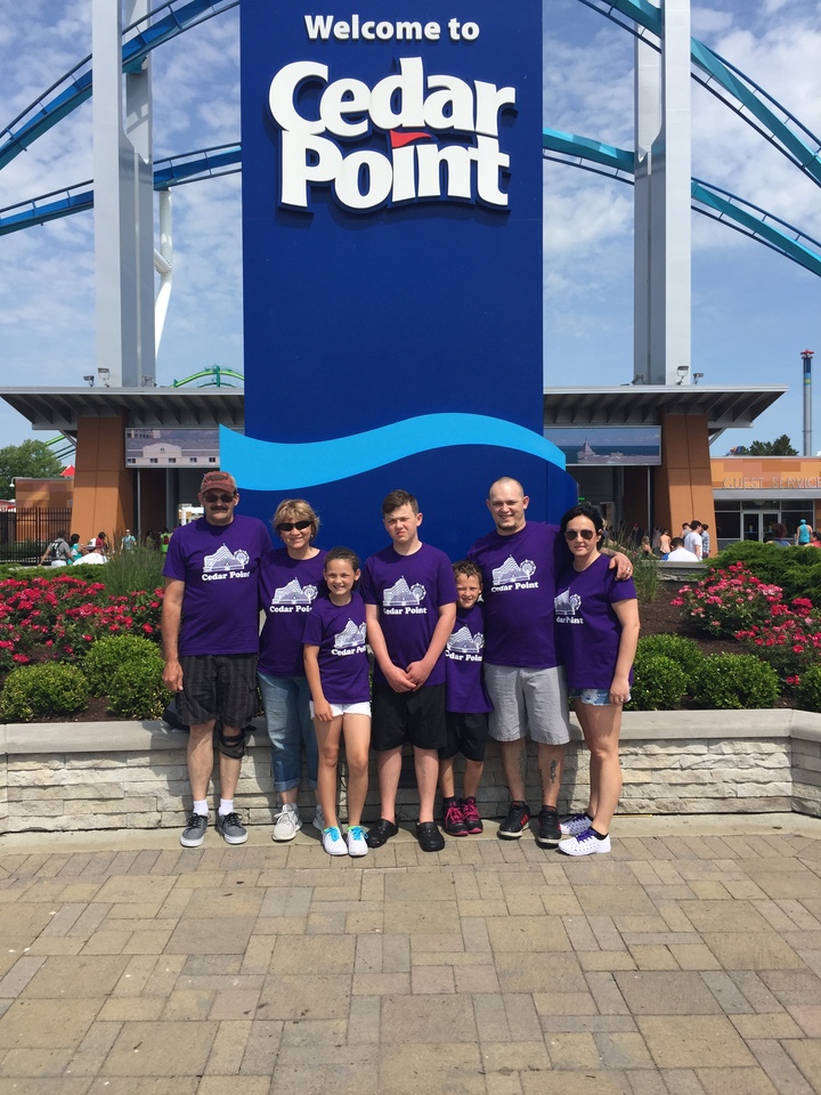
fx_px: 917
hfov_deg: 48.2
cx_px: 410
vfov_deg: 61.7
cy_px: 548
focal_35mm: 29
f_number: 2.2
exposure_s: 1/2198
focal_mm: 4.15
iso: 32
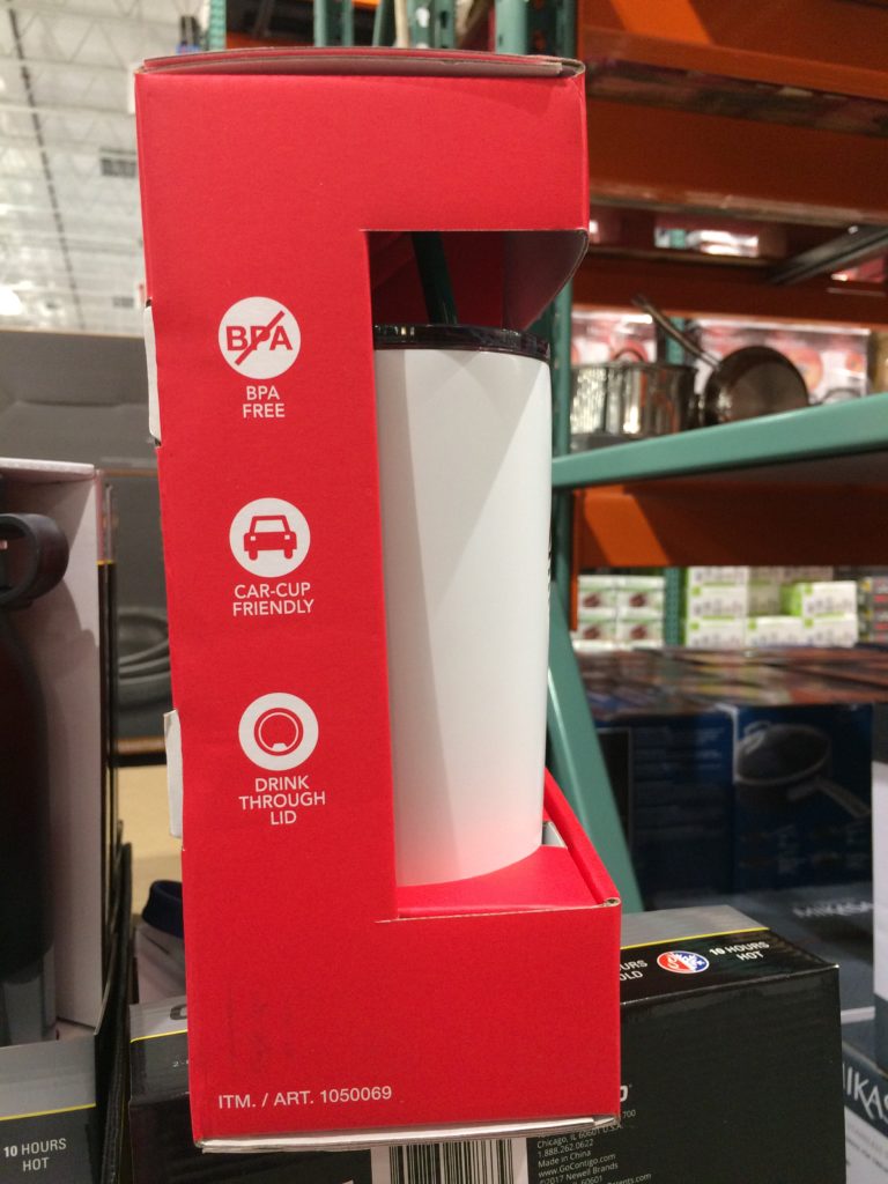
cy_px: 592
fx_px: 992
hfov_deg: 48.2
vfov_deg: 61.7
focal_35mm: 29
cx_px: 444
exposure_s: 1/33
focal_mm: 4.15
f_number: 2.2
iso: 160
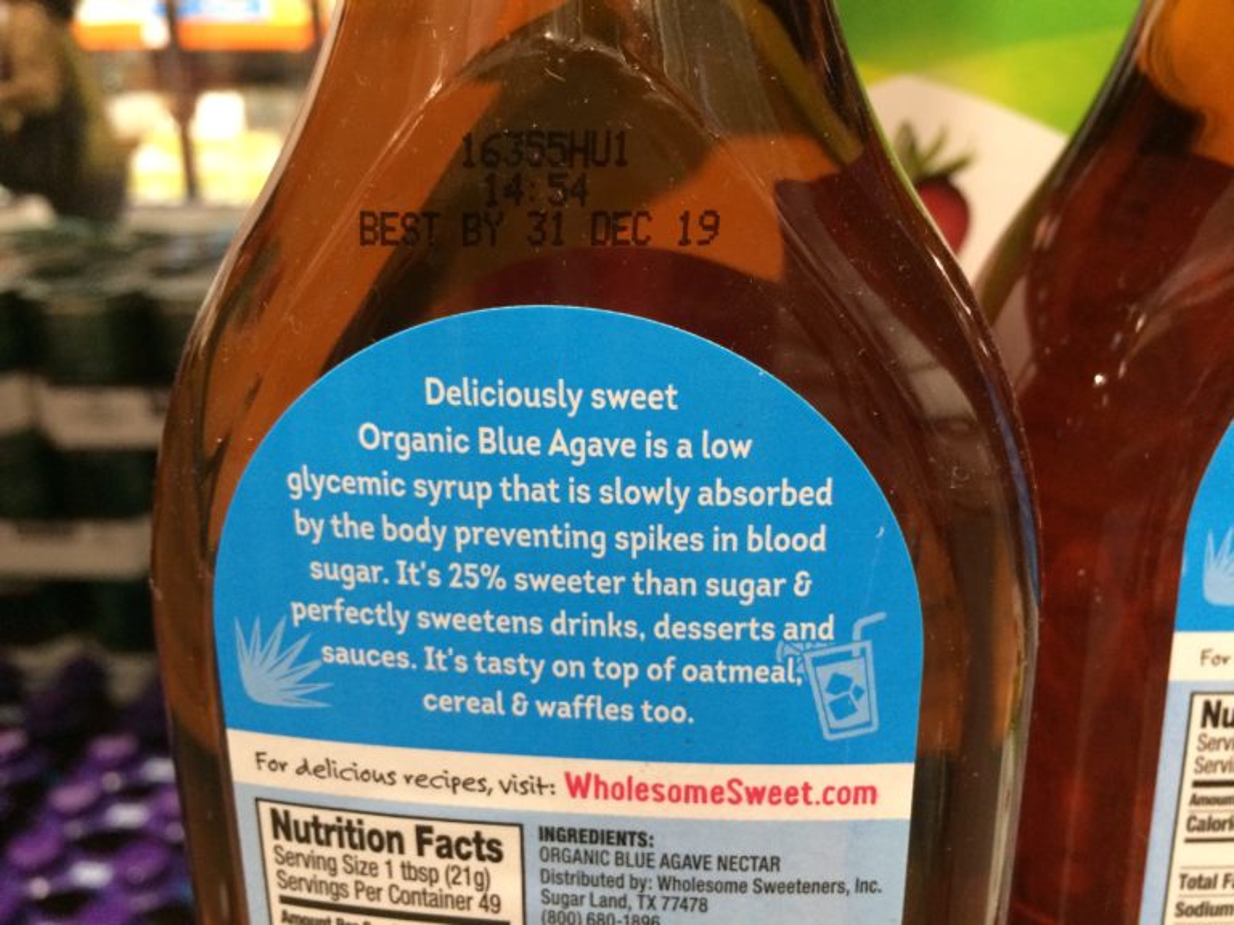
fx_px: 1034
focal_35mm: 29
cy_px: 462
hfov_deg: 61.7
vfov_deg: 48.2
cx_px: 617
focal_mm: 4.15
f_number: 2.2
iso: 250
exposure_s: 1/30
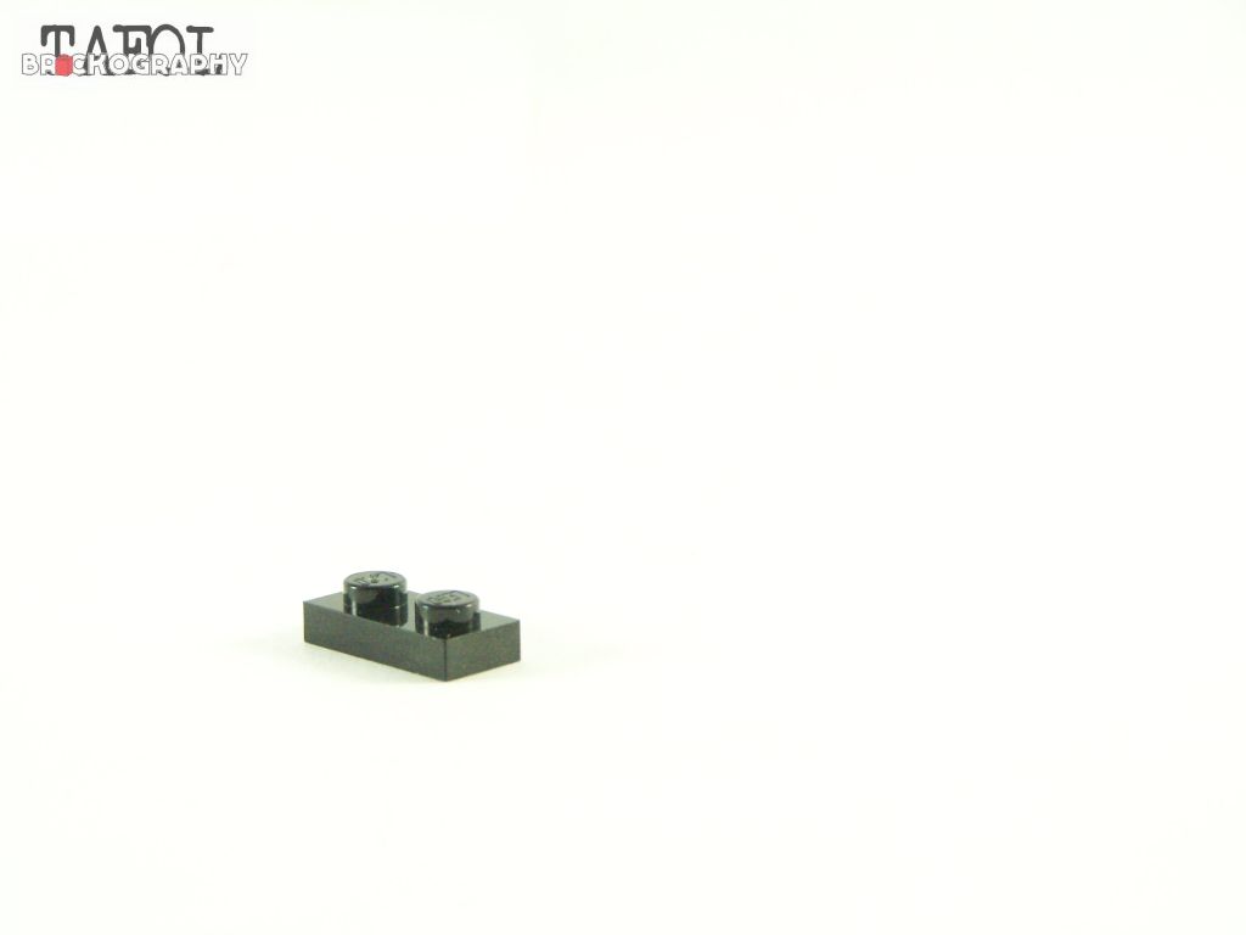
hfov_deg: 16.8
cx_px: 623
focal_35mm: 117
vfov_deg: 12.7
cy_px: 468
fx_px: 4211
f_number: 3.6
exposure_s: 1/60
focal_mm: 19.4
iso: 400
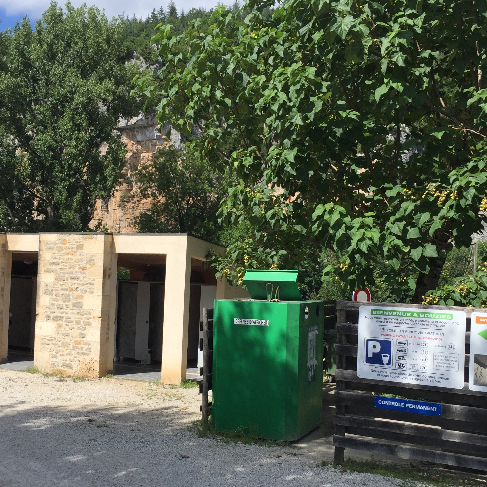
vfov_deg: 41.8
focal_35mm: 40
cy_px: 271
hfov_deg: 41.8
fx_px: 637
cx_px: 224
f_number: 2.2
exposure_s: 1/2639
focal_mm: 4.15
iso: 32
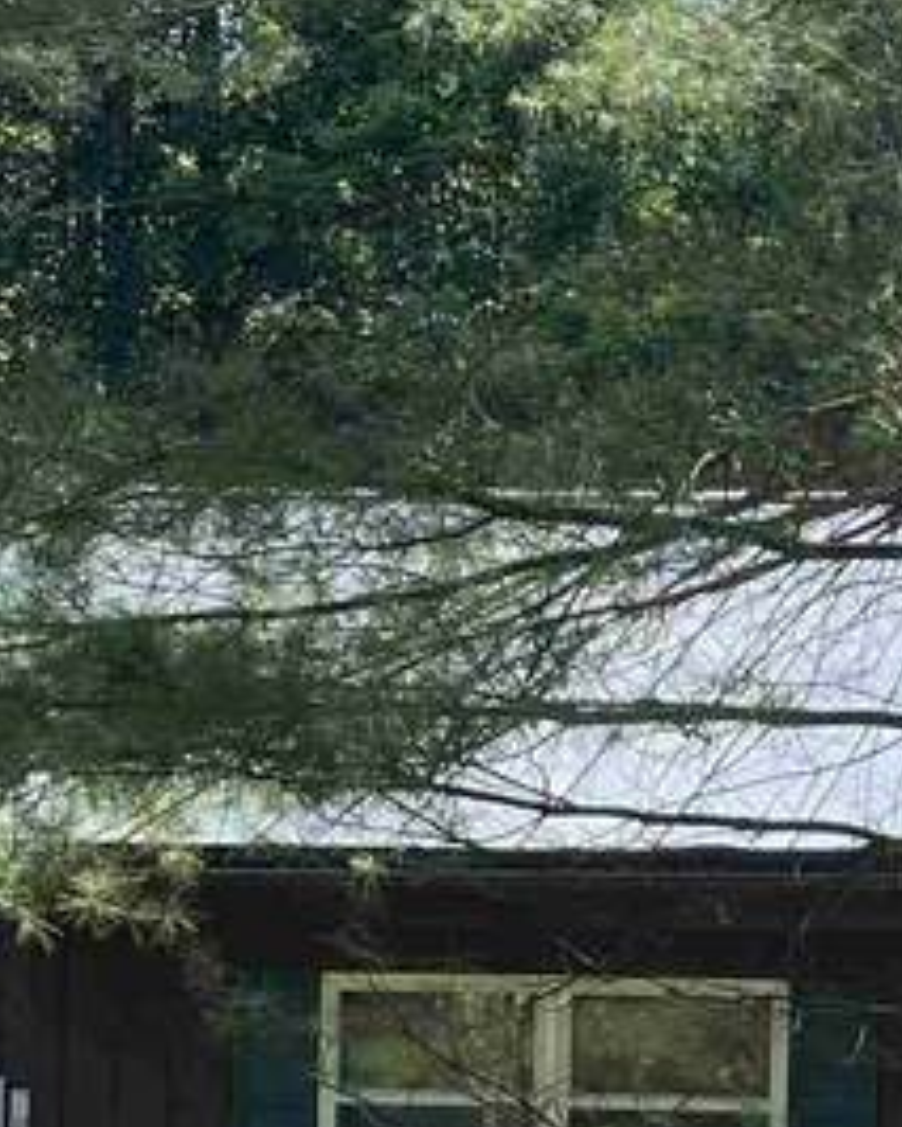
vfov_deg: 15.5
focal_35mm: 122
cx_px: 673
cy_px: 1127
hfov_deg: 12.6
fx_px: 4069
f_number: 1.6
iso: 50
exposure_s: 1/727
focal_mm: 5.1
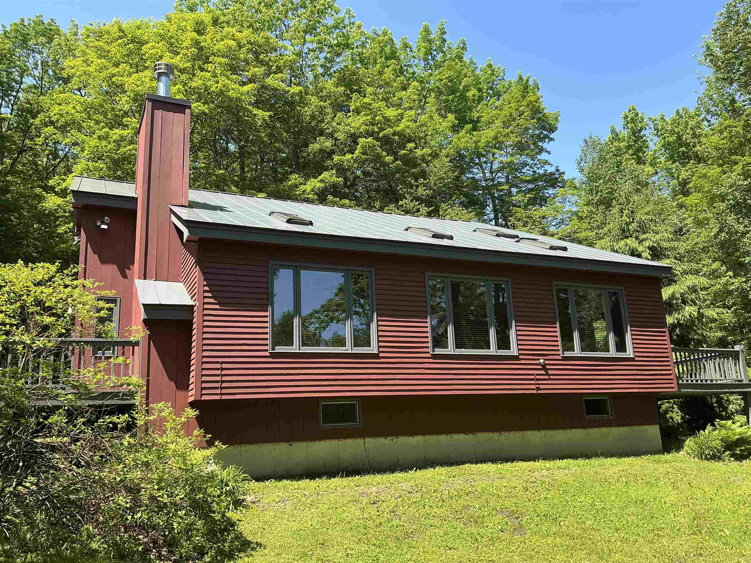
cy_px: 282
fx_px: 607
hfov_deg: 63.4
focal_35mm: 28
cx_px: 376
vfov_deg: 49.7
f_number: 1.8
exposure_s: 1/568
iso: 25
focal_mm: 3
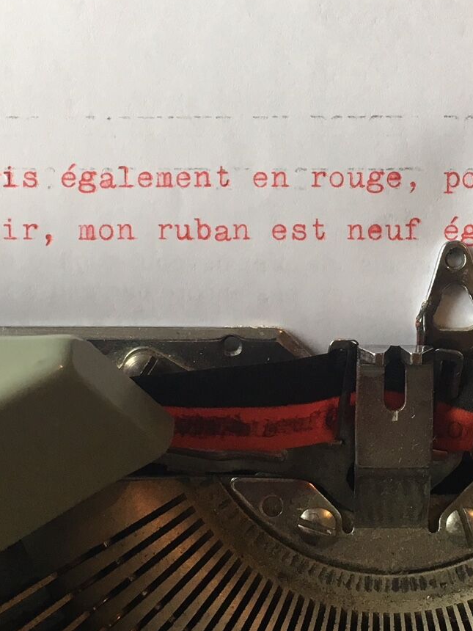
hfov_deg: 21.5
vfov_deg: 28.6
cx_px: 319
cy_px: 295
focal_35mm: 68
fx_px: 1239
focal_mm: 4.15
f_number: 2.2
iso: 80
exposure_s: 1/33
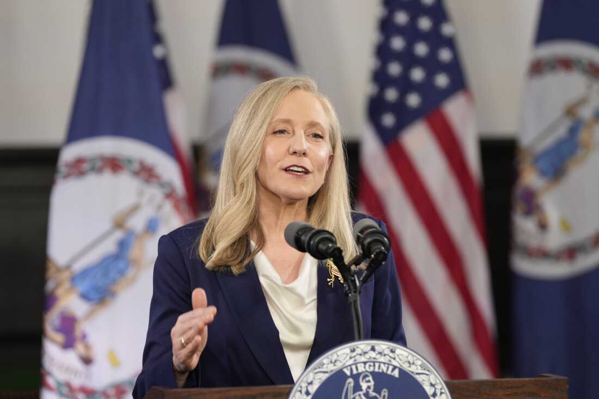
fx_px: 3078
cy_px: 200
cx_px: 300
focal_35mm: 185
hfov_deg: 11.1
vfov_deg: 7.4
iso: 1600
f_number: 4
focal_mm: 185
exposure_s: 1/250
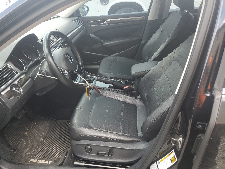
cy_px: 84
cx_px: 112
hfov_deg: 67.3
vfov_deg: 53.1
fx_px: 169
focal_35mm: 26
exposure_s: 1/244
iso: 50
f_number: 1.5
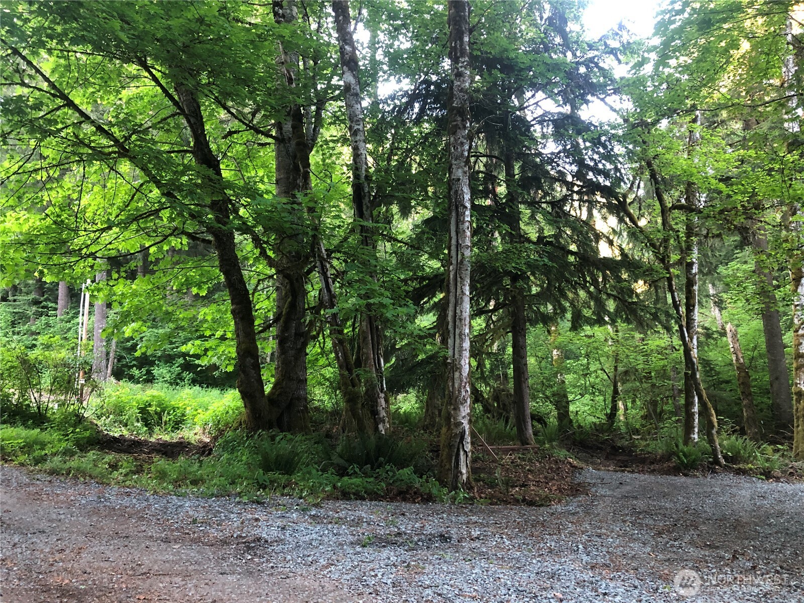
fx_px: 650
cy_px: 302
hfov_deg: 63.4
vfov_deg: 49.7
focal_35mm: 28
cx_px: 402
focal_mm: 3.99
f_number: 1.8
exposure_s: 1/15
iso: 64
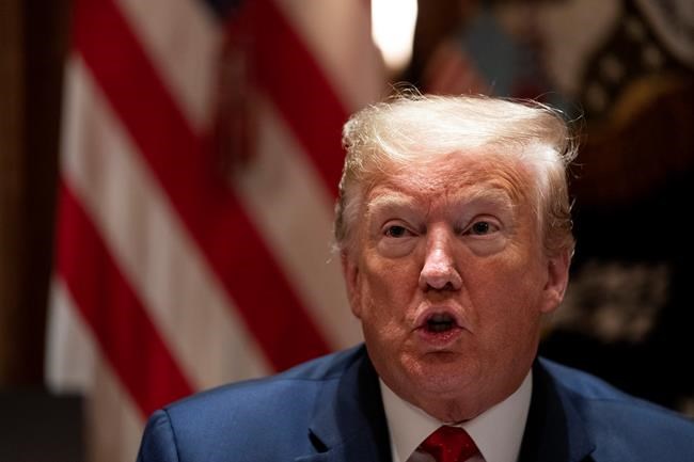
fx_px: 3295
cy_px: 231
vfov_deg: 8.0
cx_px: 347
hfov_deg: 12.0
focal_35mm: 171
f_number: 2.8
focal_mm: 171
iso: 4000
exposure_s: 1/200
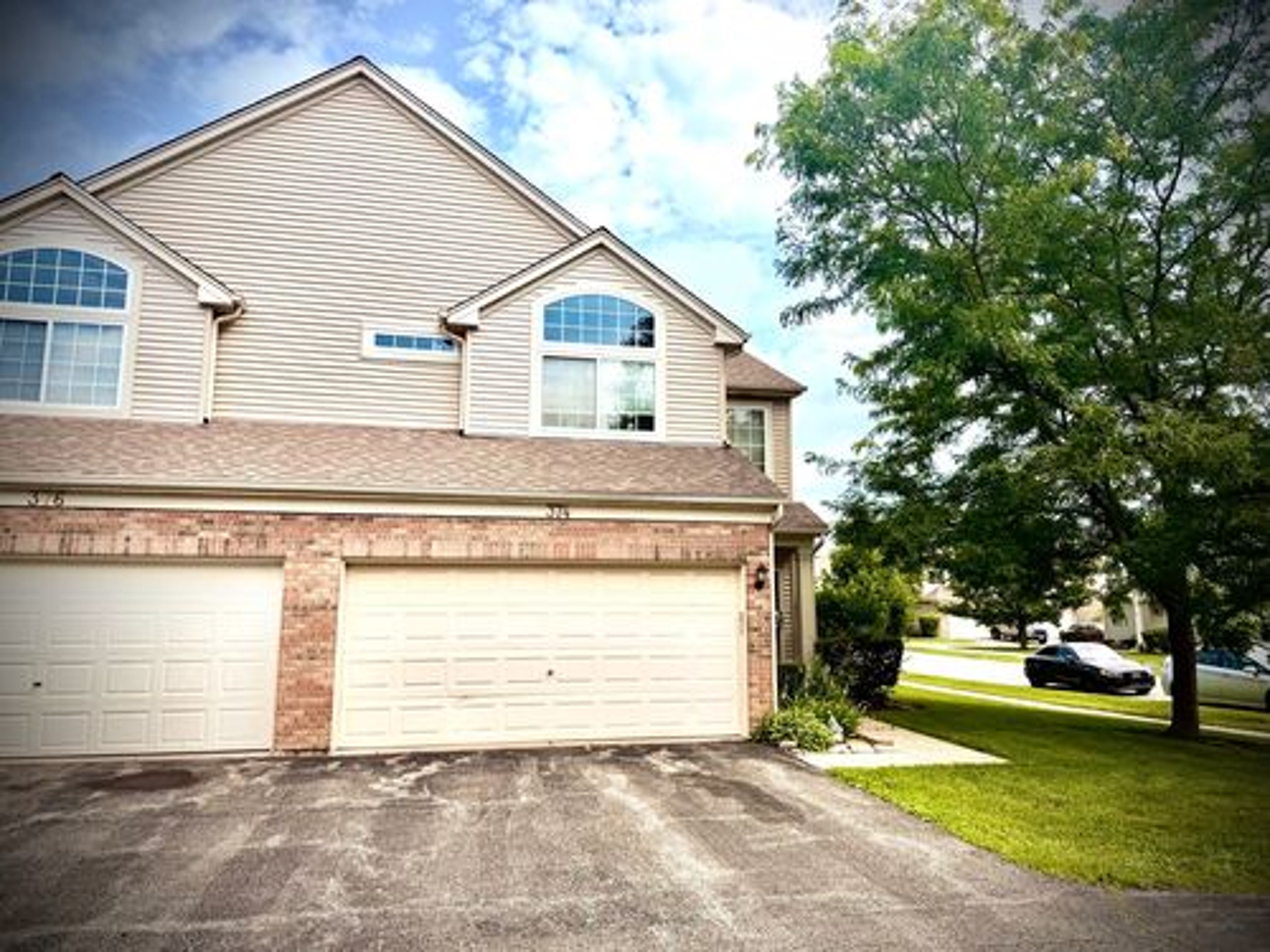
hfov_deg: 71.6
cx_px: 635
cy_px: 476
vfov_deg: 56.8
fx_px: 881
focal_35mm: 24
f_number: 1.78
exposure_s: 1/4167
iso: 80
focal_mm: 6.76
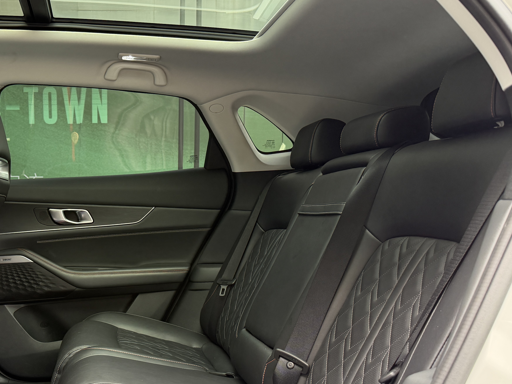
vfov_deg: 36.5
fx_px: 577
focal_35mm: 39
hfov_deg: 45.8
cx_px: 116
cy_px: 253
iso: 200
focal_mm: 6.76
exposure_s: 1/103
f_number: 1.78
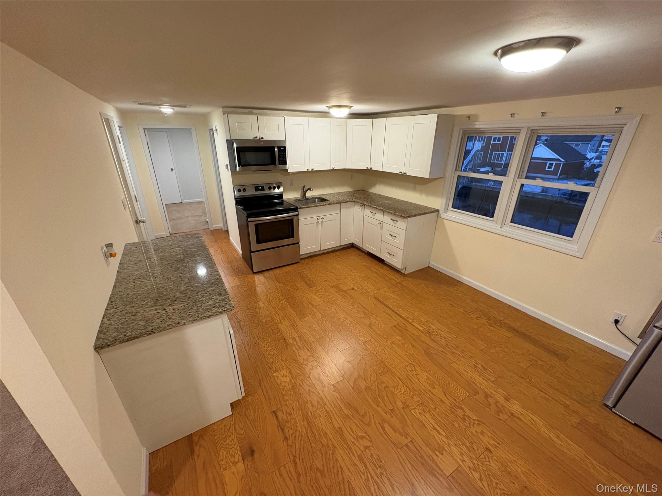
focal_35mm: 14
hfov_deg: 102.1
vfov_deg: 85.7
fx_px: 268
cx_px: 331
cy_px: 248
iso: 400
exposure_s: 1/60
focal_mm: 2.22
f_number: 2.2
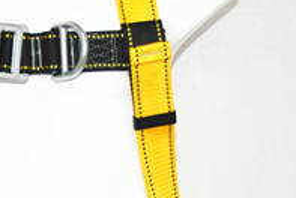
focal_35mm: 148
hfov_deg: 13.8
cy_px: 200
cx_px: 59
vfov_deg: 9.2
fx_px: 1219
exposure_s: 1/60
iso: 800
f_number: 4
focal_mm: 26
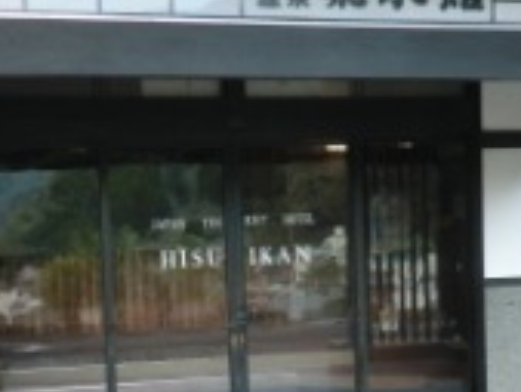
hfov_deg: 28.1
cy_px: 321
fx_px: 1039
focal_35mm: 69
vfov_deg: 21.0
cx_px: 271
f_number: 2.8
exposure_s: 1/60
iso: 64
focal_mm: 4.7
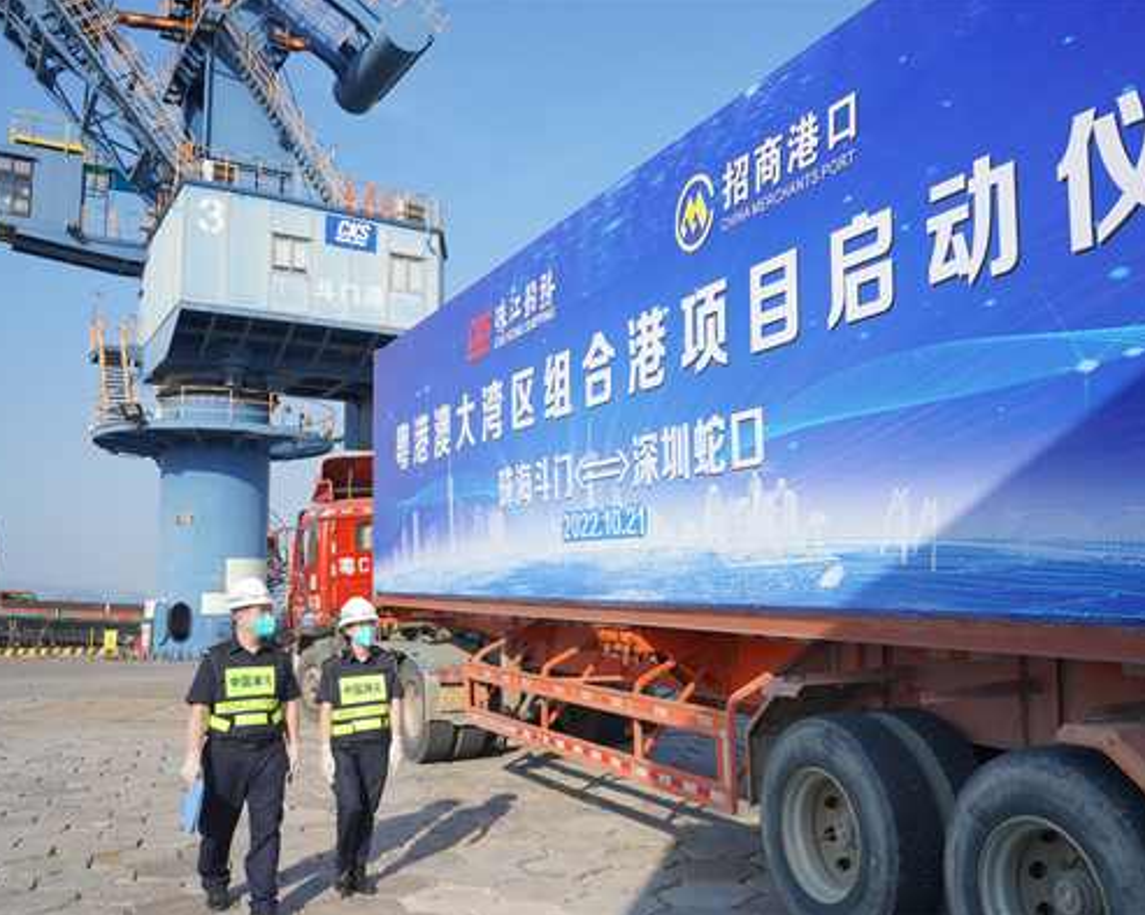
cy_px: 460
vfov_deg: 45.8
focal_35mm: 32
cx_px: 667
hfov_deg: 55.4
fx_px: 1084
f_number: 8
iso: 100
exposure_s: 1/200
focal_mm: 28
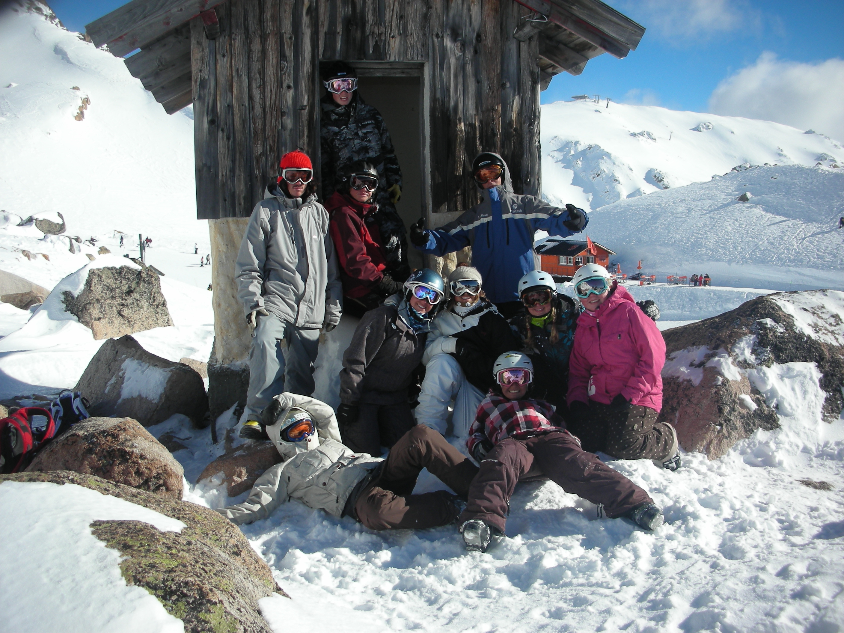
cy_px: 316
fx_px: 853
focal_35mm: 35
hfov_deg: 52.6
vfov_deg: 40.7
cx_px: 422
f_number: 8.5
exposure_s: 1/116
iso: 50
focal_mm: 5.8
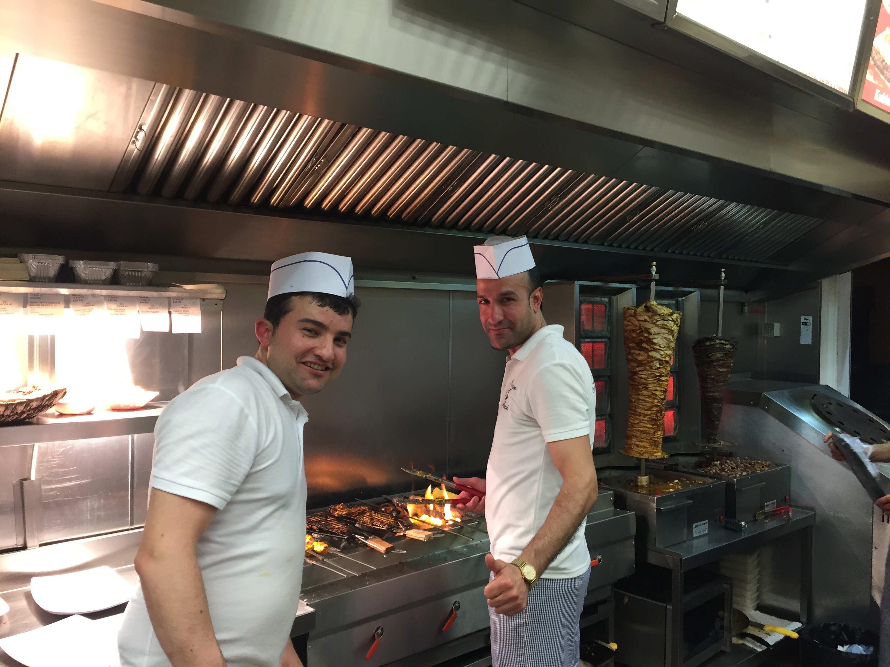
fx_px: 746
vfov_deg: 48.2
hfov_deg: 61.7
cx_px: 445
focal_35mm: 29
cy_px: 334
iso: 64
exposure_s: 1/33
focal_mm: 4.15
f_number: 2.2
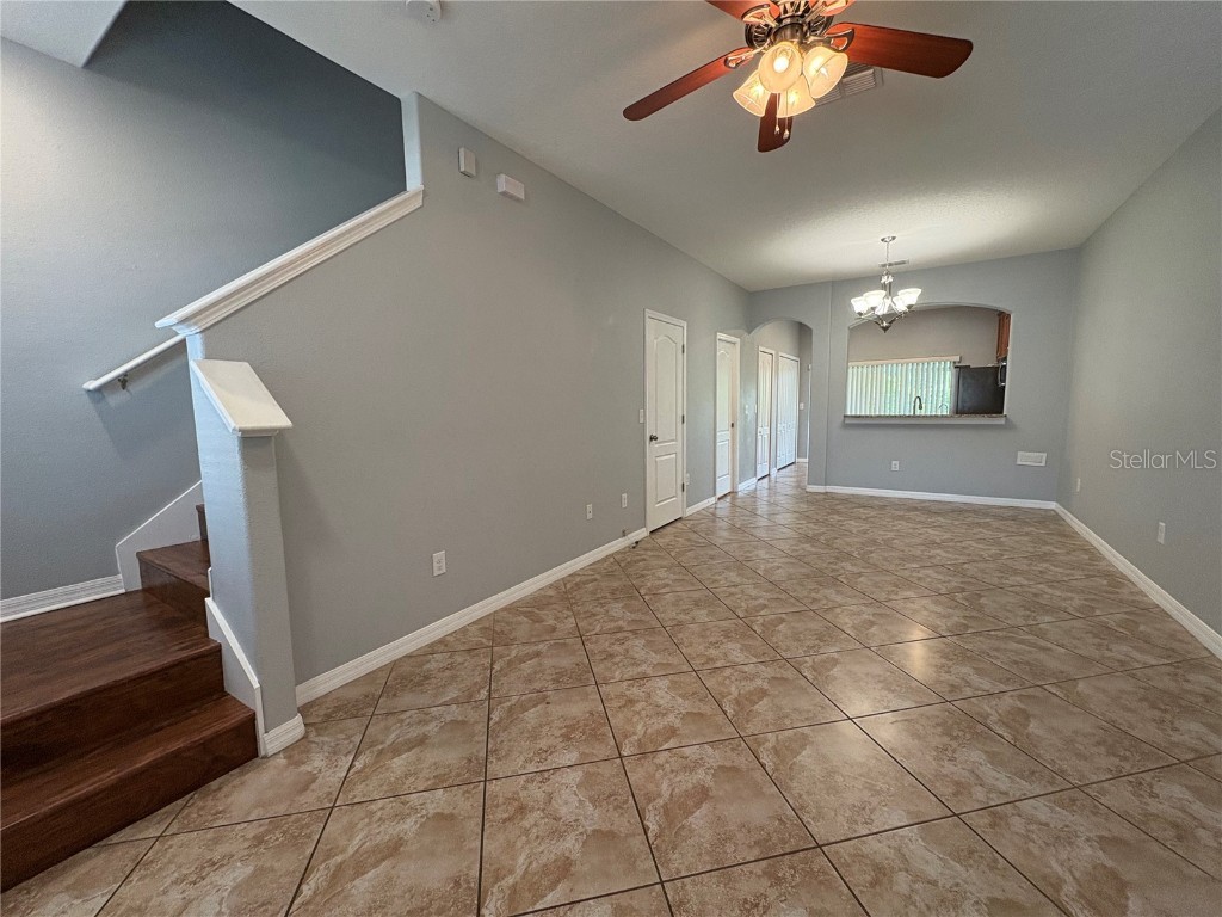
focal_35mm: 14
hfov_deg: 102.1
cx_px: 611
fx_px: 494
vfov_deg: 85.7
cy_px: 458
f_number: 2.2
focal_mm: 2.22
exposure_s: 1/60
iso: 160
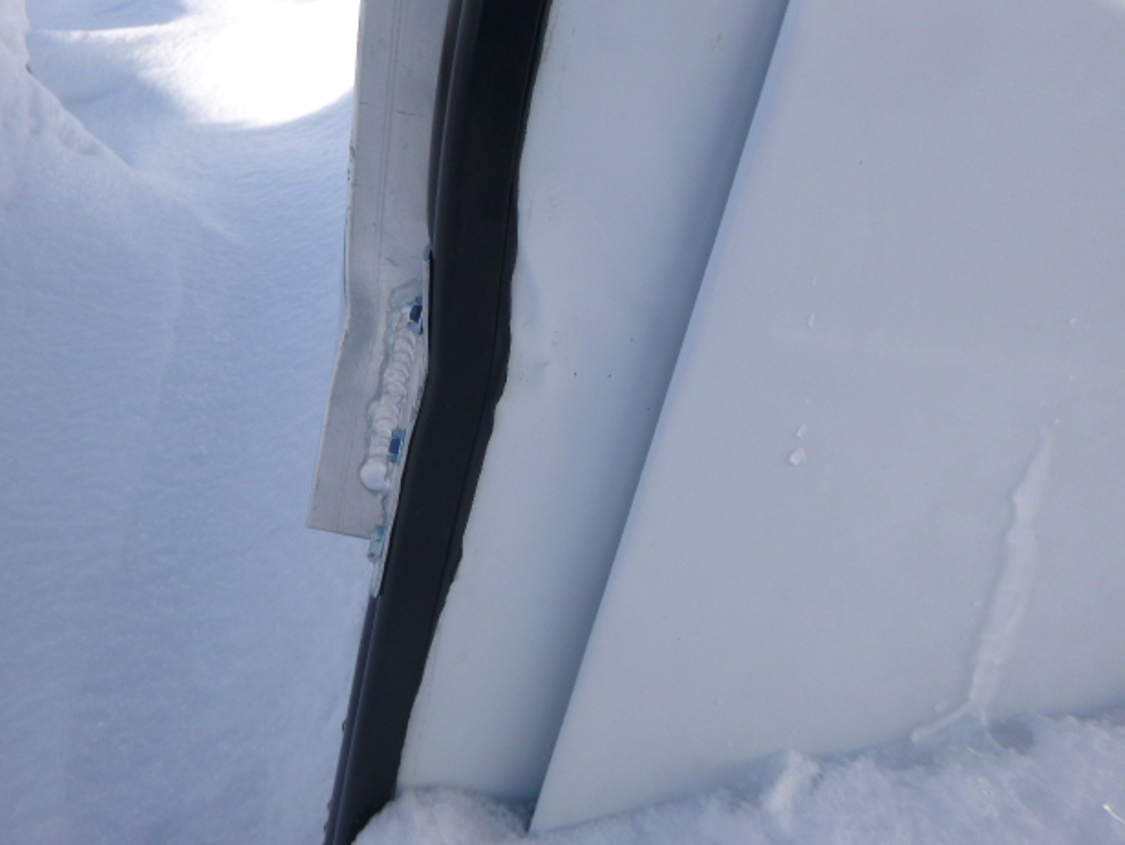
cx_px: 565
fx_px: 845
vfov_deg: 53.1
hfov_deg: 67.3
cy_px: 426
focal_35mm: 26
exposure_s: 1/400
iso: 100
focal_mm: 4.5
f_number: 3.9
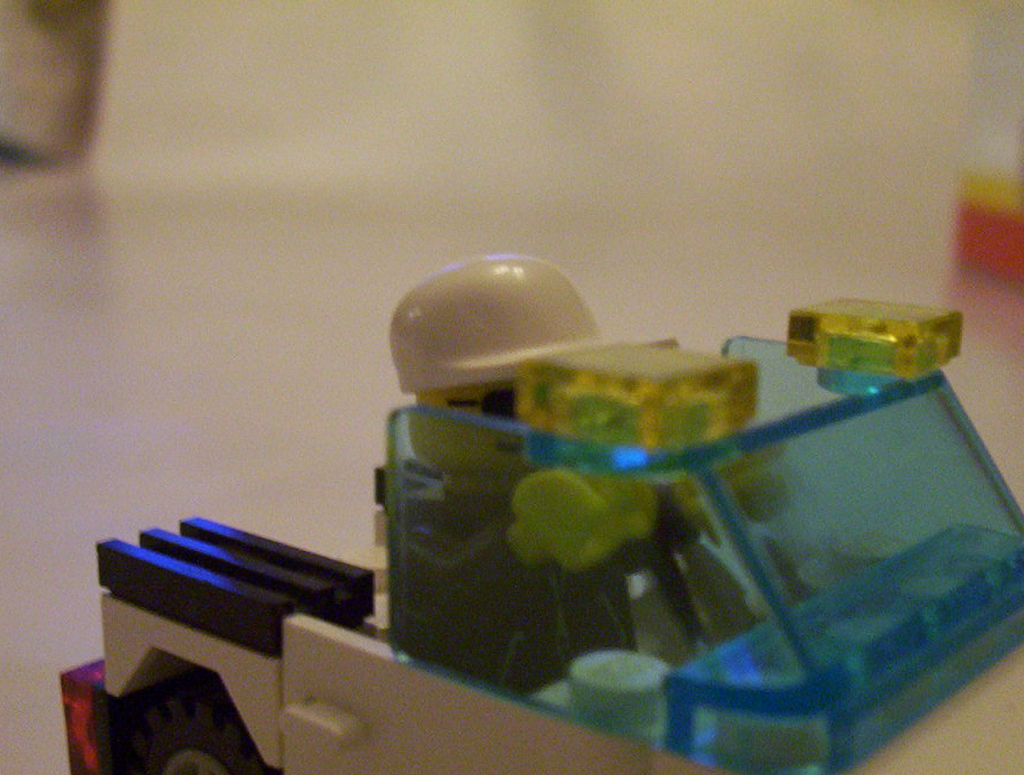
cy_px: 504
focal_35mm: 58
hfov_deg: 33.1
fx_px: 1721
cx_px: 556
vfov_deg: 25.3
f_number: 2.73
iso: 200
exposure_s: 1/8
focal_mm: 5.77
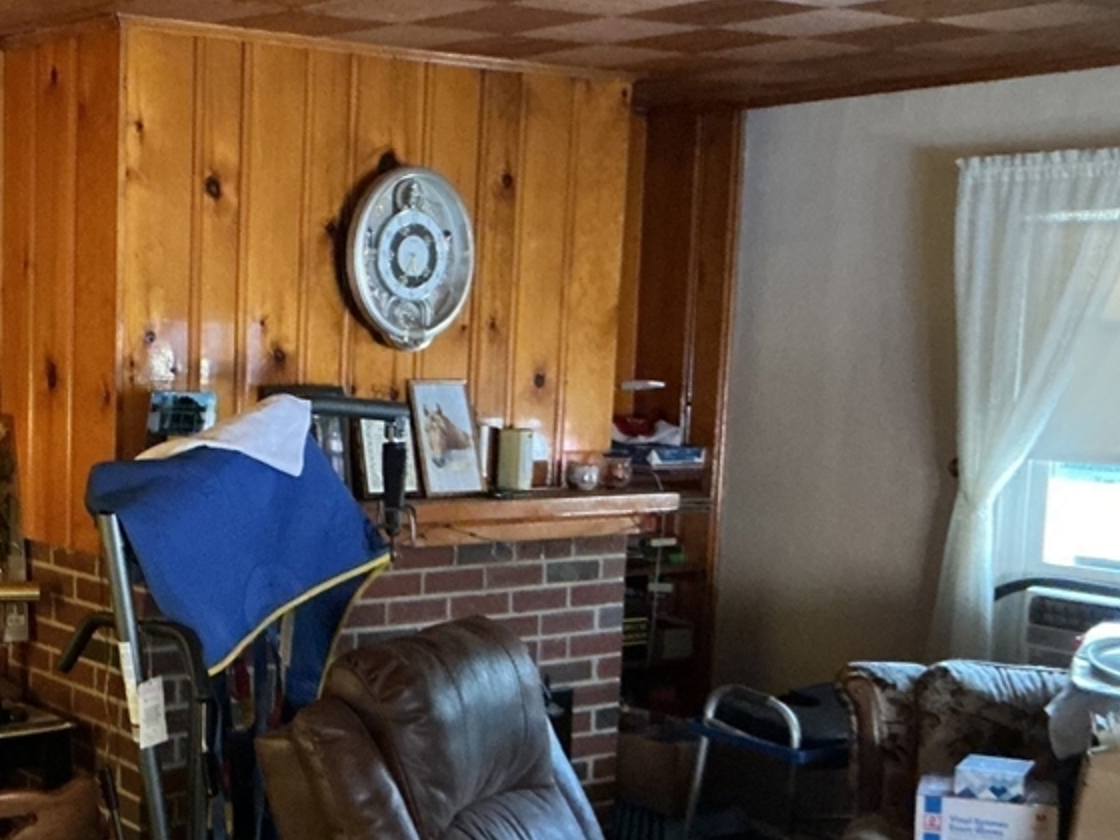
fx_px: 1715
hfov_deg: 34.2
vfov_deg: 27.5
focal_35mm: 53
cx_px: 116
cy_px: 508
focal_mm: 3
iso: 640
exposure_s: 1/24
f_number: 1.8
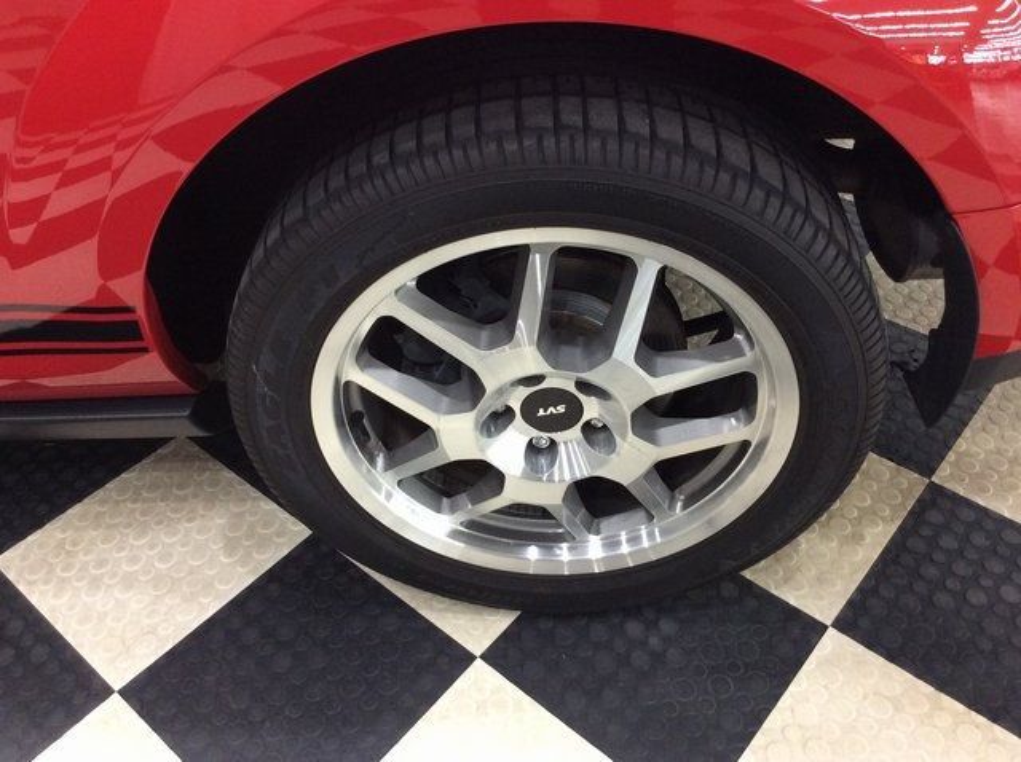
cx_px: 510
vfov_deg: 44.1
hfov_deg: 56.9
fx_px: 942
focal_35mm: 32
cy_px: 381
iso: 125
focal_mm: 3.3
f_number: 2.4
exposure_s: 1/24
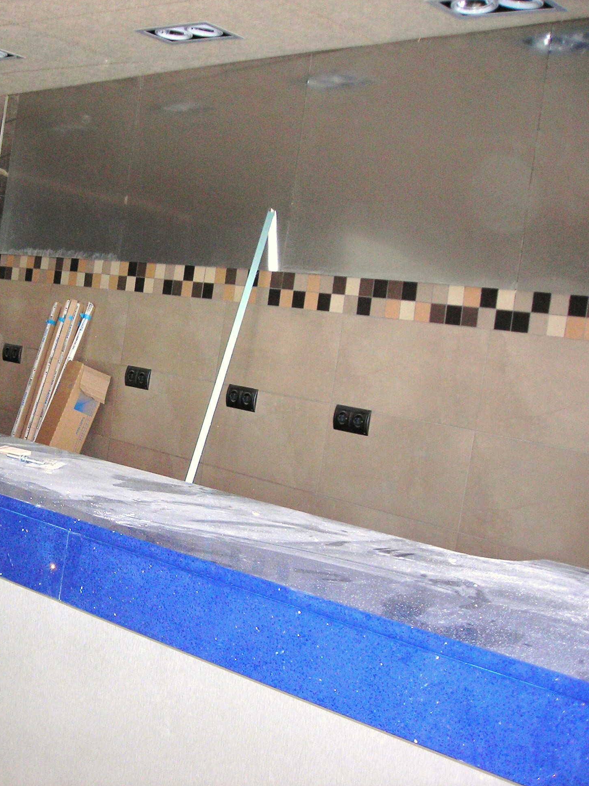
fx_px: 1157
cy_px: 394
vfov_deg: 37.5
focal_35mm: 51
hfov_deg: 27.9
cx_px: 107
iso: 94
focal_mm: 6.3
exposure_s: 1/60.1
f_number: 3.2
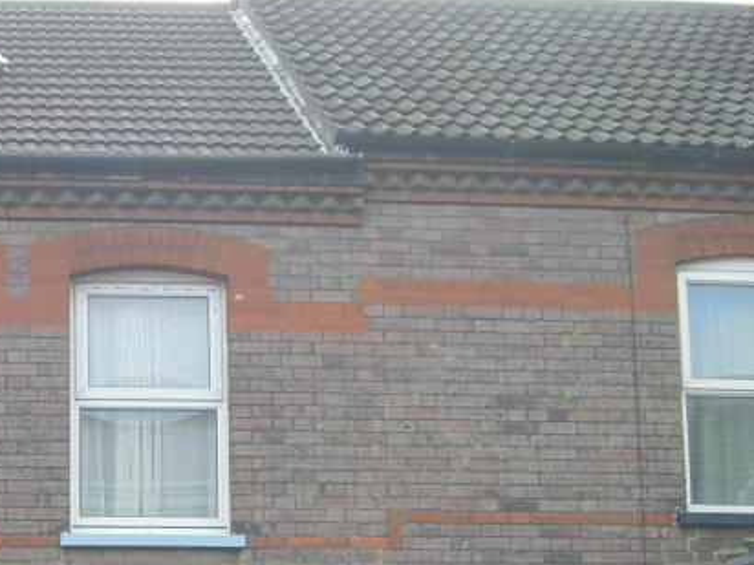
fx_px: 2113
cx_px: 90
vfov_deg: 14.9
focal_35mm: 97
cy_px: 596
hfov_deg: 19.9
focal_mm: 6.6
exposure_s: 1/180
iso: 80
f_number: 3.5
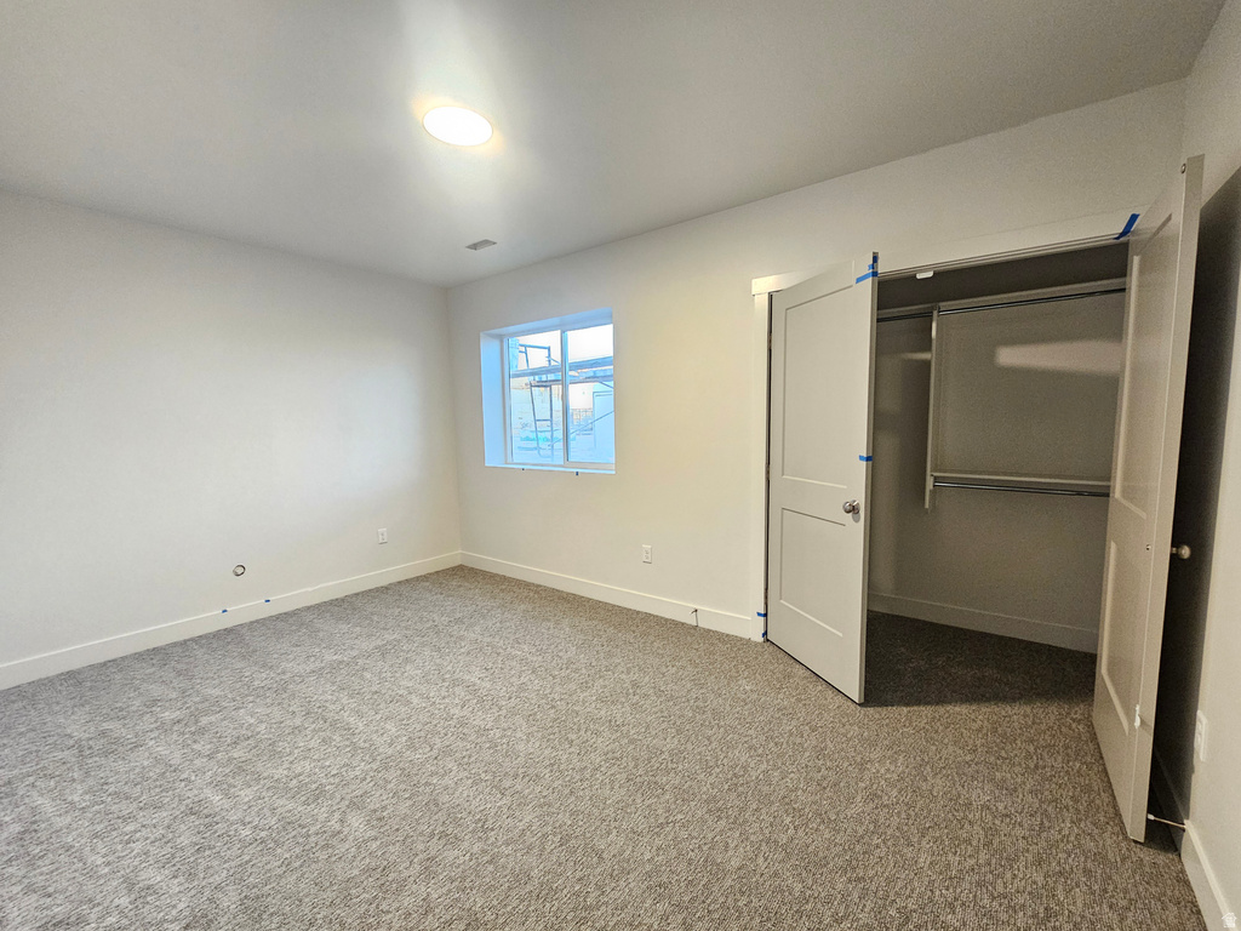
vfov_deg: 89.9
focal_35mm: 13
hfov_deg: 106.2
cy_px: 466
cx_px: 620
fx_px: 466
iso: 400
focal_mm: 2.2
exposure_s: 1/60
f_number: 2.2
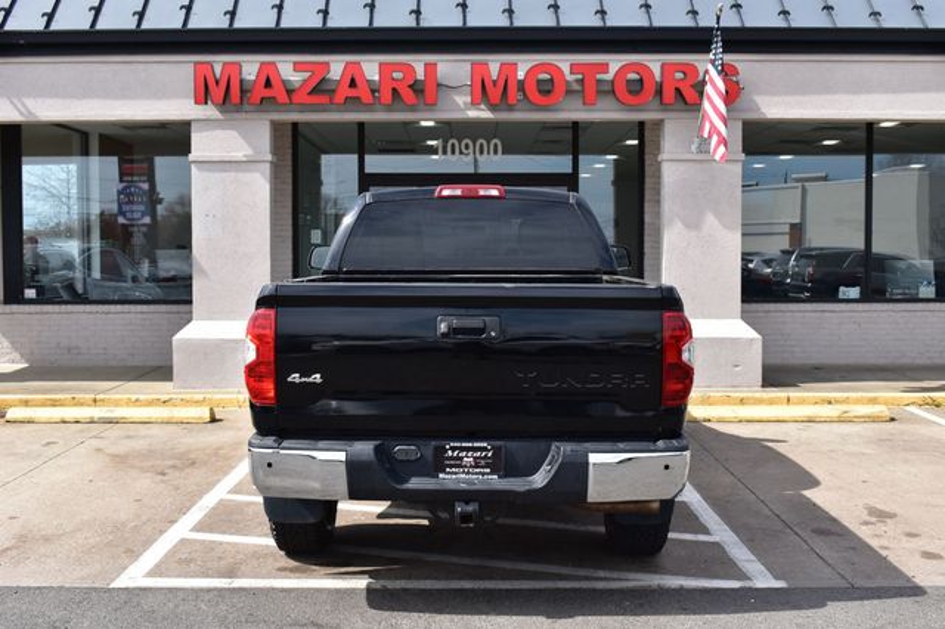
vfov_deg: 30.8
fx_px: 1141
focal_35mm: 44
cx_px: 472
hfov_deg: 45.0
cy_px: 314
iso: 400
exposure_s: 1/400
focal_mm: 29
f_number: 11
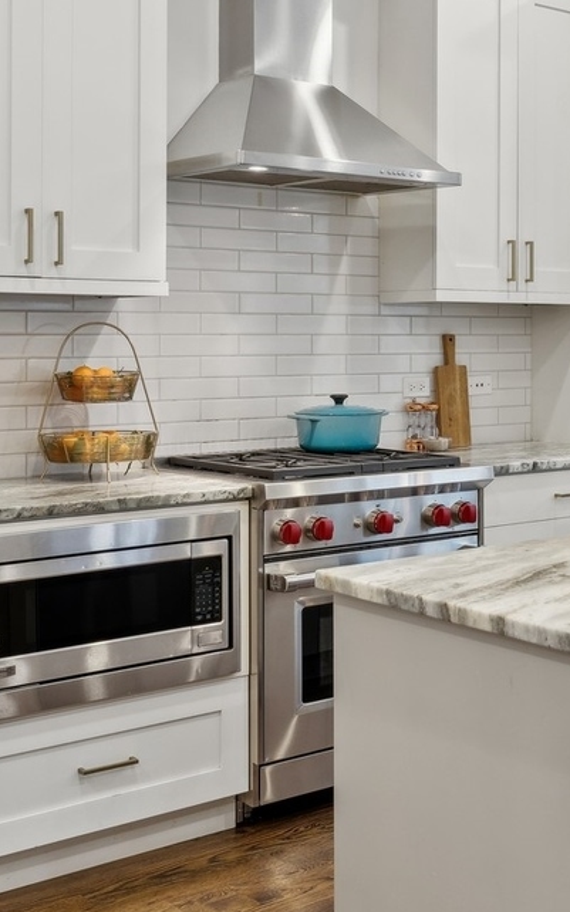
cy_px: 341
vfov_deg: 37.3
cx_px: 594
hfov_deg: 22.8
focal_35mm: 54
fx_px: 1343
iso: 320
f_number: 8
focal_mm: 21
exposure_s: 1/5
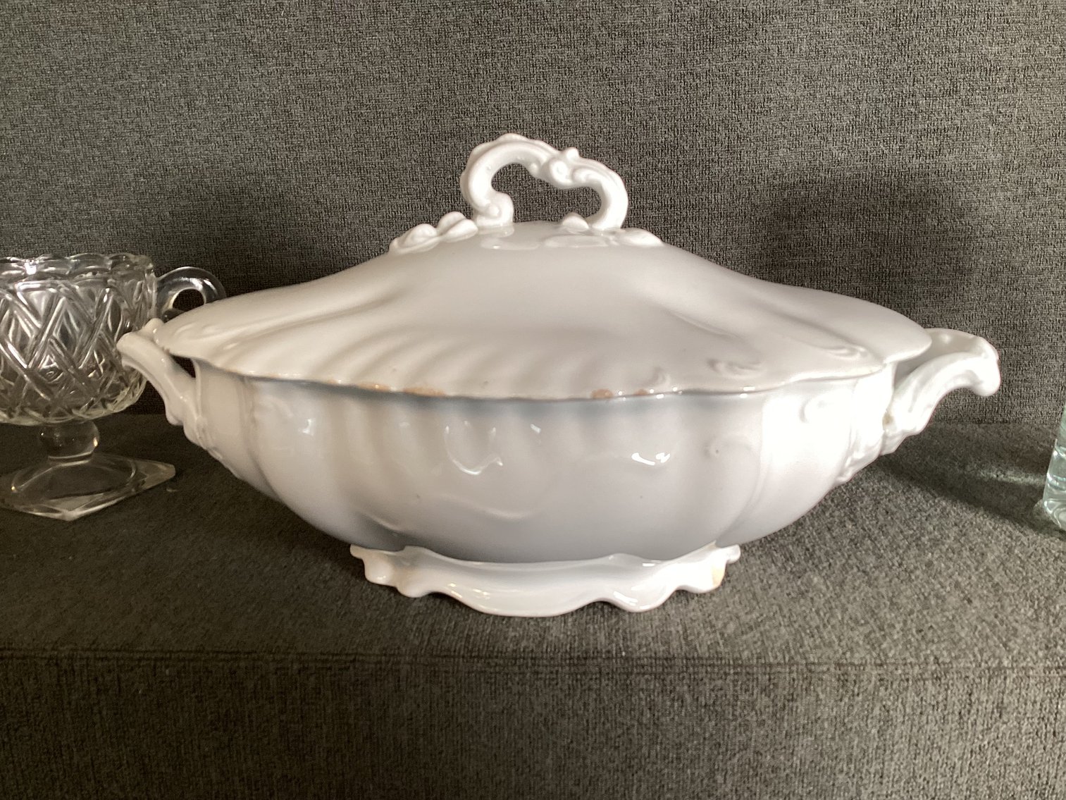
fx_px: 955
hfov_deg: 58.3
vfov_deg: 45.4
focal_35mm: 31
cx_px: 533
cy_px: 400
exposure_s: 1/60
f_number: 2.4
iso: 80
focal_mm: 3.3
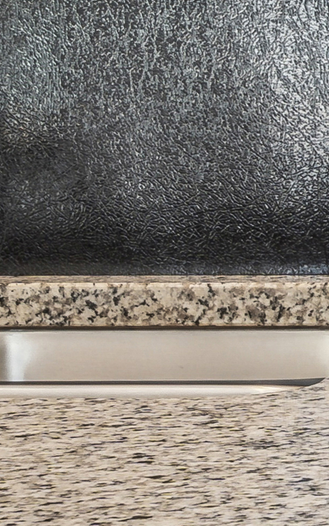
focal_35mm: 246
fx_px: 3529
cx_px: 1114
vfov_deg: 8.4
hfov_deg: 5.0
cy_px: -144
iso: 200
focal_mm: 35
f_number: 11
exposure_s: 1/10
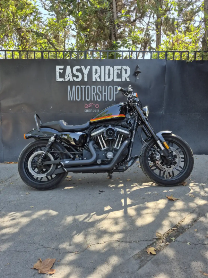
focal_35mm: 23
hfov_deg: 58.9
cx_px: 104
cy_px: 139
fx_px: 184
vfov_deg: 73.9
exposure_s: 1/249
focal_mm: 5.4
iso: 25
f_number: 1.8
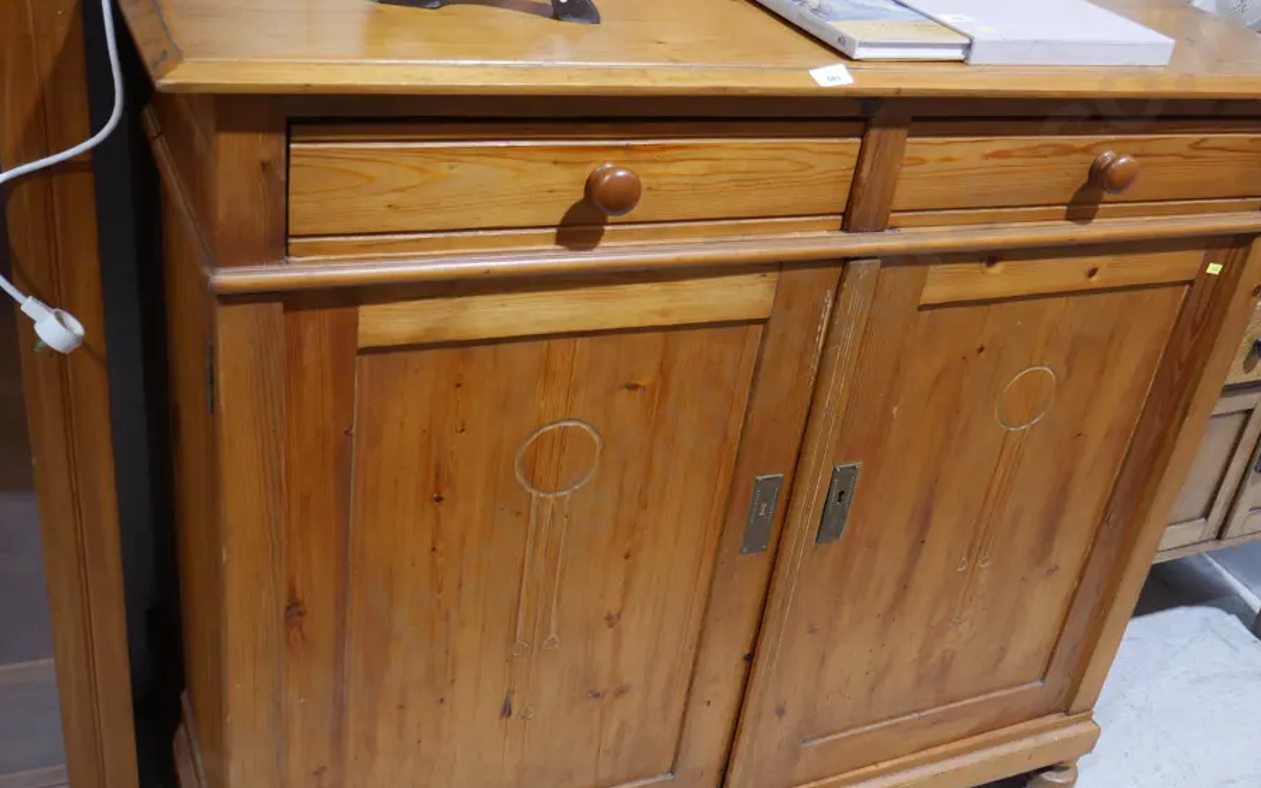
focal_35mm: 39
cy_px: 410
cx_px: 710
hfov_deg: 50.3
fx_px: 1340
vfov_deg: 32.8
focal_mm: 16
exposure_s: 1/60
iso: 500
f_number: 3.6
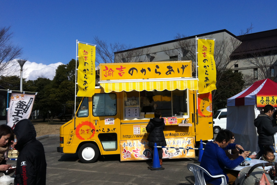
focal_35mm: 37
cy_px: 102
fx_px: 285
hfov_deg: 51.9
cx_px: 139
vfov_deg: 35.9
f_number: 2.8
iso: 80
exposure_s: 1/2514
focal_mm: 3.85
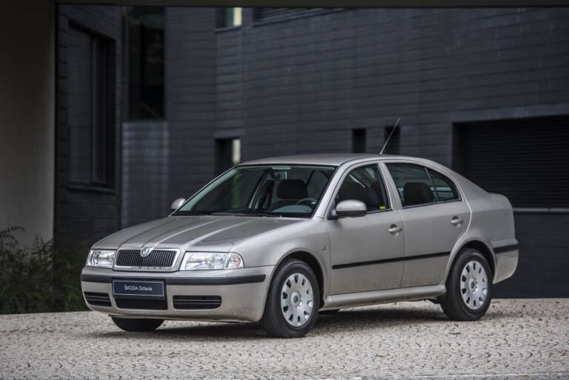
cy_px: 190
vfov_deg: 8.3
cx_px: 284
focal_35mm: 165
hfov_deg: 12.4
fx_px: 2609
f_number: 3.5
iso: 200
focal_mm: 165
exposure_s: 1/320
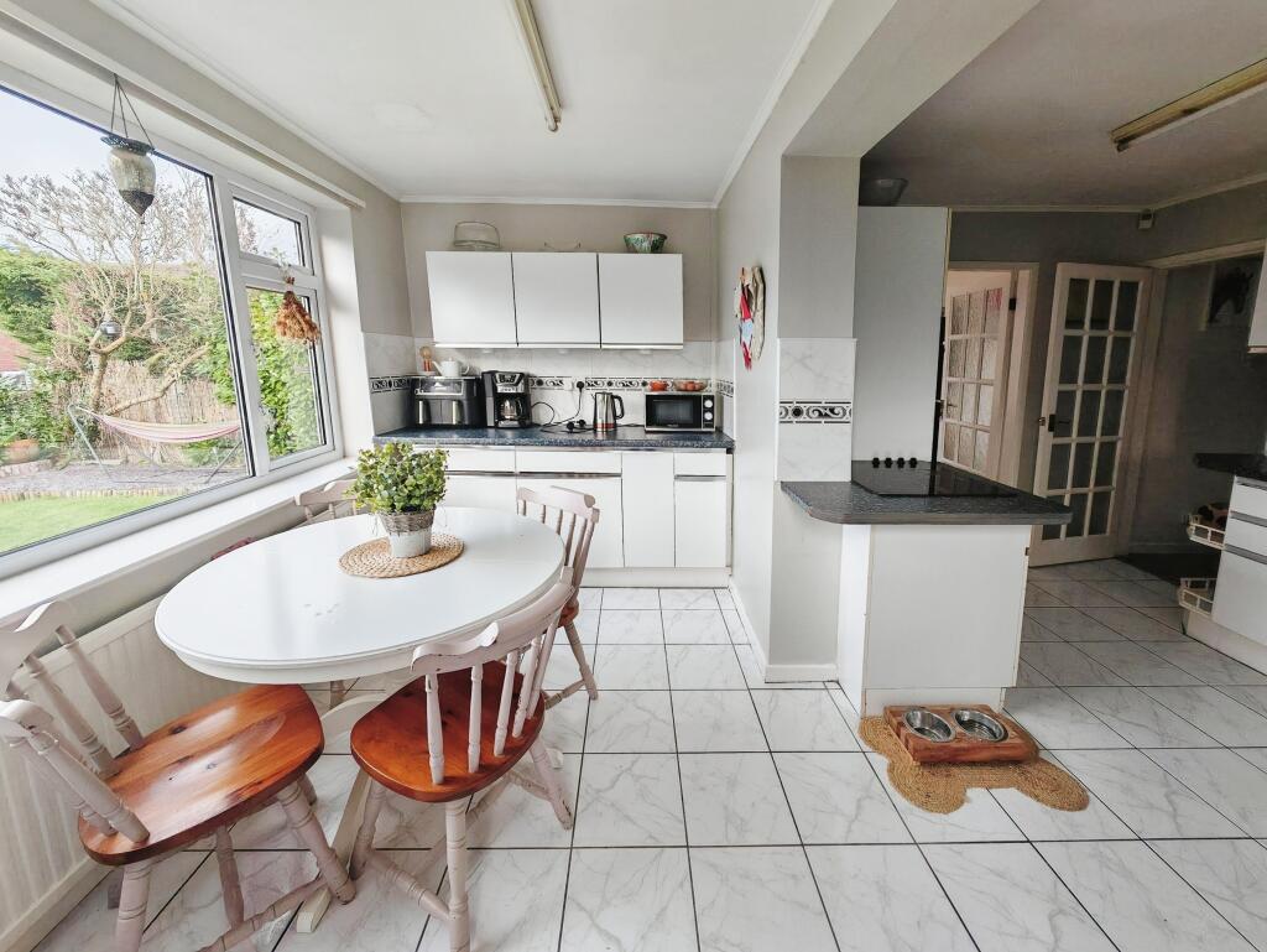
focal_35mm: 13
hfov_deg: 106.2
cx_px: 634
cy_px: 476
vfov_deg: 90.0
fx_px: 476
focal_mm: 1.82
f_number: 2
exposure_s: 1/52
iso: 80
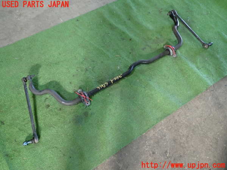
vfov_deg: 46.8
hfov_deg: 60.0
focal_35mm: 30
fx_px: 197
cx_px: 114
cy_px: 85
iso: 250
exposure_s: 1/30
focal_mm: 5.4
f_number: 2.3
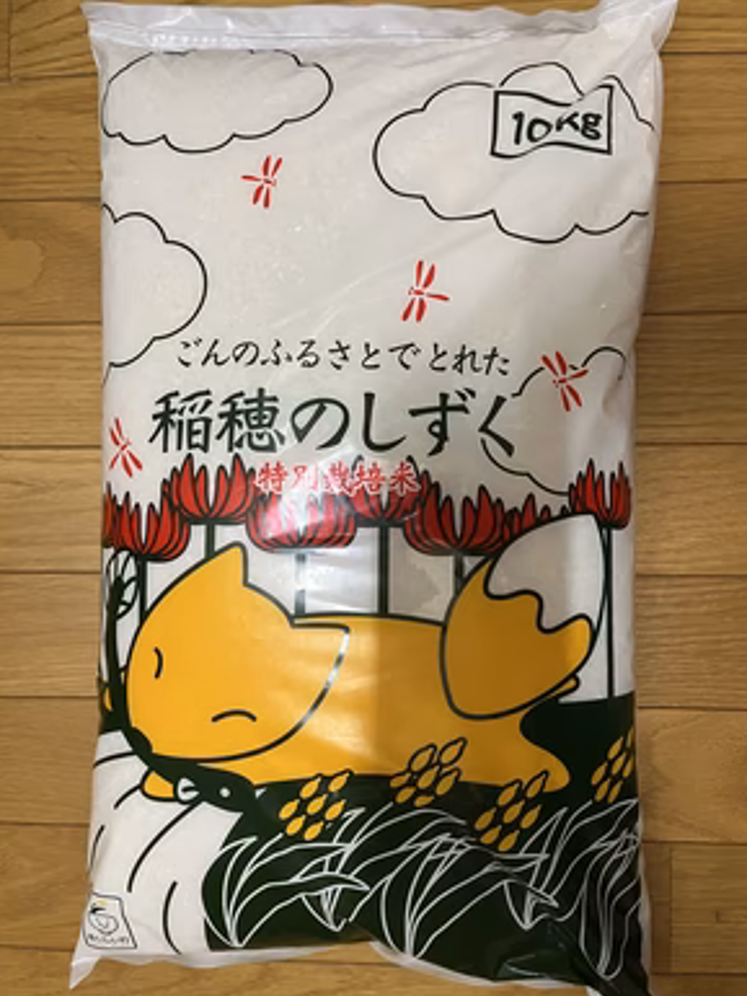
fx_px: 776
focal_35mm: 27
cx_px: 364
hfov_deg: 51.4
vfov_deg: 65.3
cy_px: 492
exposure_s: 1/60
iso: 320
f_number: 1.6
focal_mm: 5.1
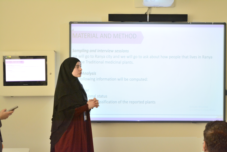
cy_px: 76
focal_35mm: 82
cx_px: 114
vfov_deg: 16.6
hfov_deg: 24.6
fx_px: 520
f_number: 5.6
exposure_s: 1/30
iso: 2000
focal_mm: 55
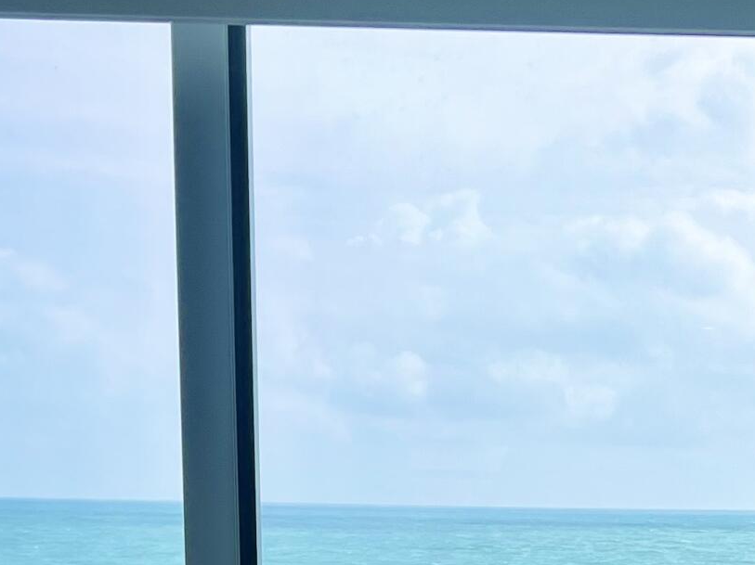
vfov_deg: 14.4
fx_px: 2093
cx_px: 586
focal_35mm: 96
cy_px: 839
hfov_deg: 20.3
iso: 50
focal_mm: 5.7
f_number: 1.5
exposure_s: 1/4115
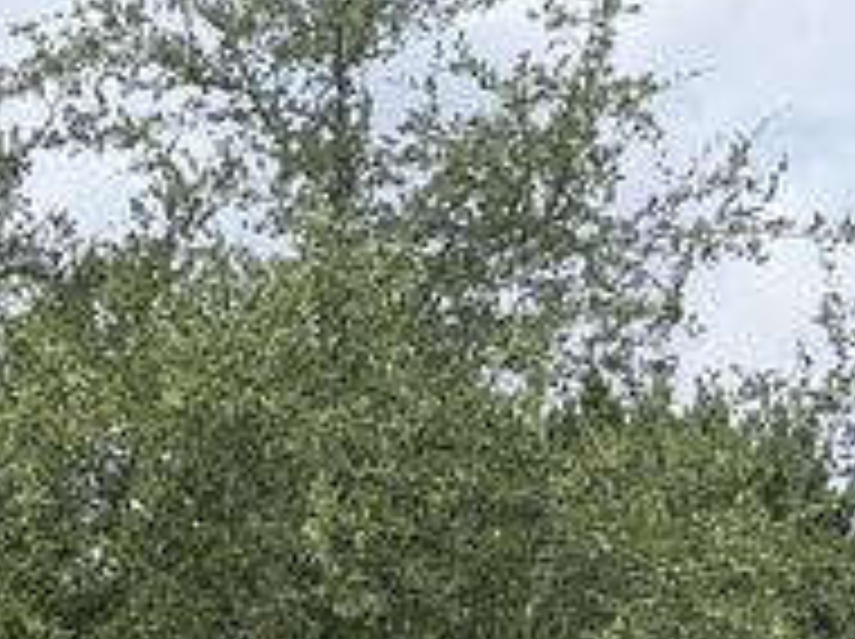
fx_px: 1998
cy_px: 909
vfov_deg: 16.8
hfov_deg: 21.8
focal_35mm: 81
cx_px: -252
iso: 80
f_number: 1.78
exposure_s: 1/5714
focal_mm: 6.76
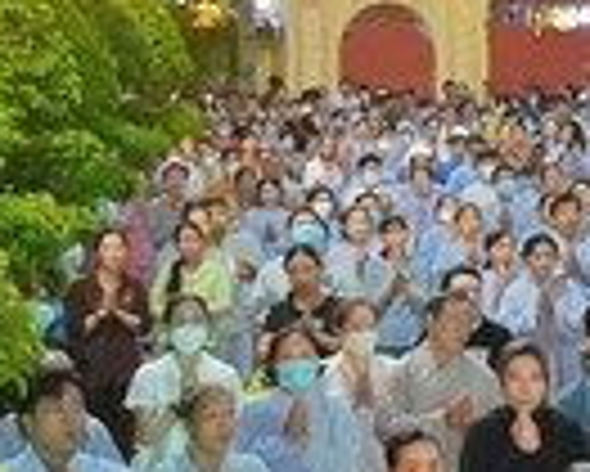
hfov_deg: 8.9
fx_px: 3582
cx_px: 1198
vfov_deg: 7.5
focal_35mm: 205
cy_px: -38
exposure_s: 1/125
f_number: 4
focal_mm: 44
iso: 4000
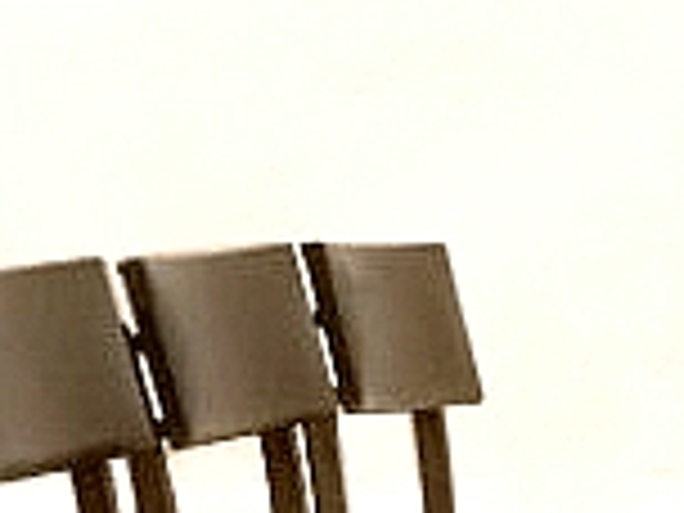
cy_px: 855
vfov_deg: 6.9
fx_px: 4169
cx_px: 644
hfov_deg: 9.3
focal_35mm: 211
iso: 1600
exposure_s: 1/1000
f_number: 5
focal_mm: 8.9
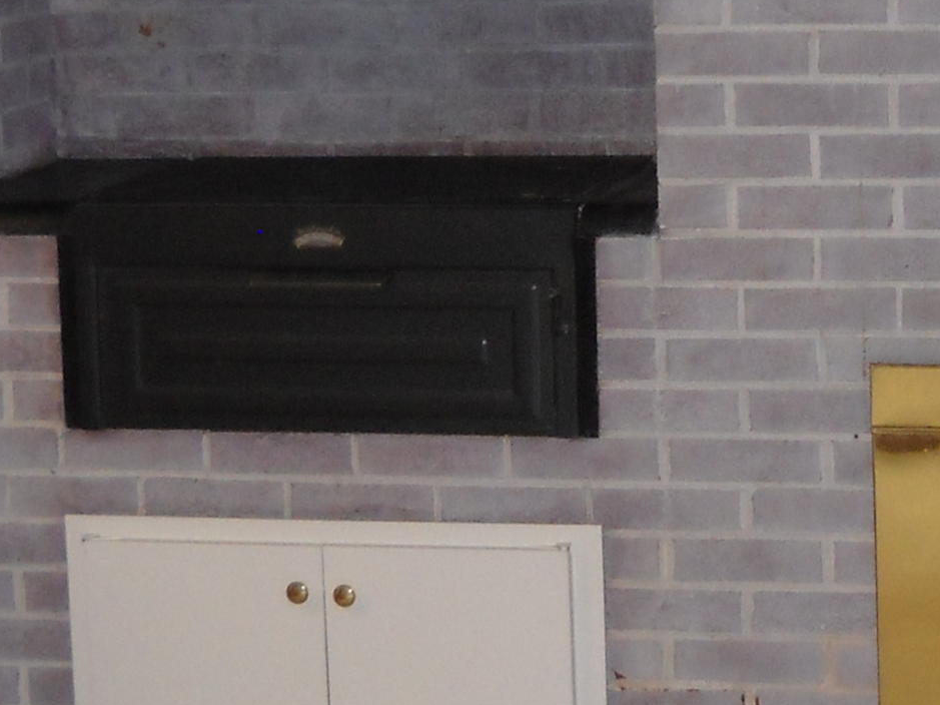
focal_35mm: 131
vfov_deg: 11.3
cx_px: 729
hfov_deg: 15.0
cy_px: 328
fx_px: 3557
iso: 200
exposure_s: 1/30
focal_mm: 6.72
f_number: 3.1
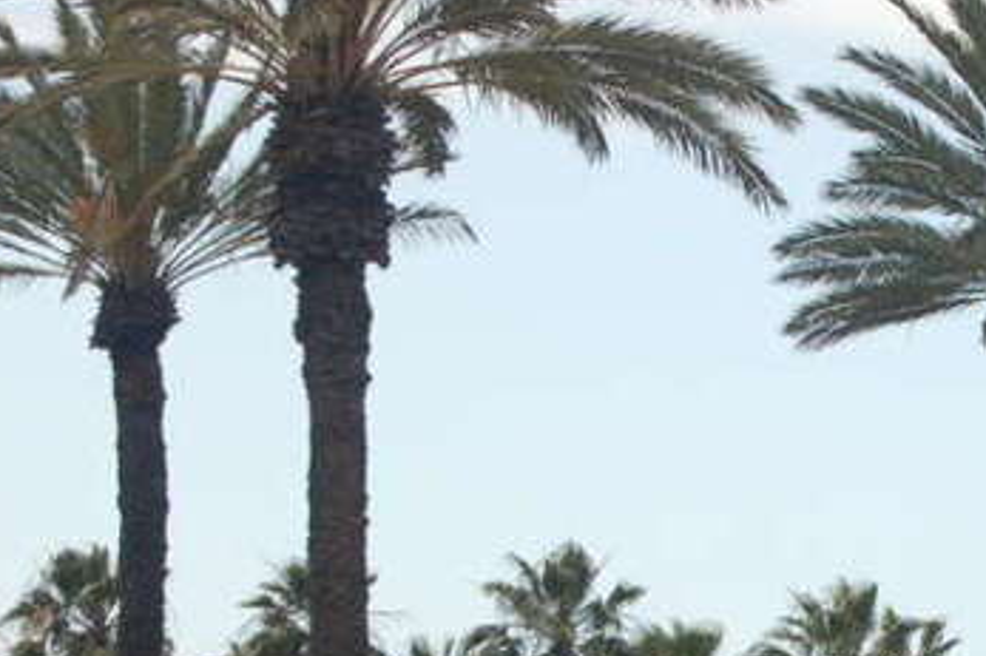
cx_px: 969
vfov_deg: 7.2
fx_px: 5205
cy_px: 701
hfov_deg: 10.7
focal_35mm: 190
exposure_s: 1/200
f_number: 10
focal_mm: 55
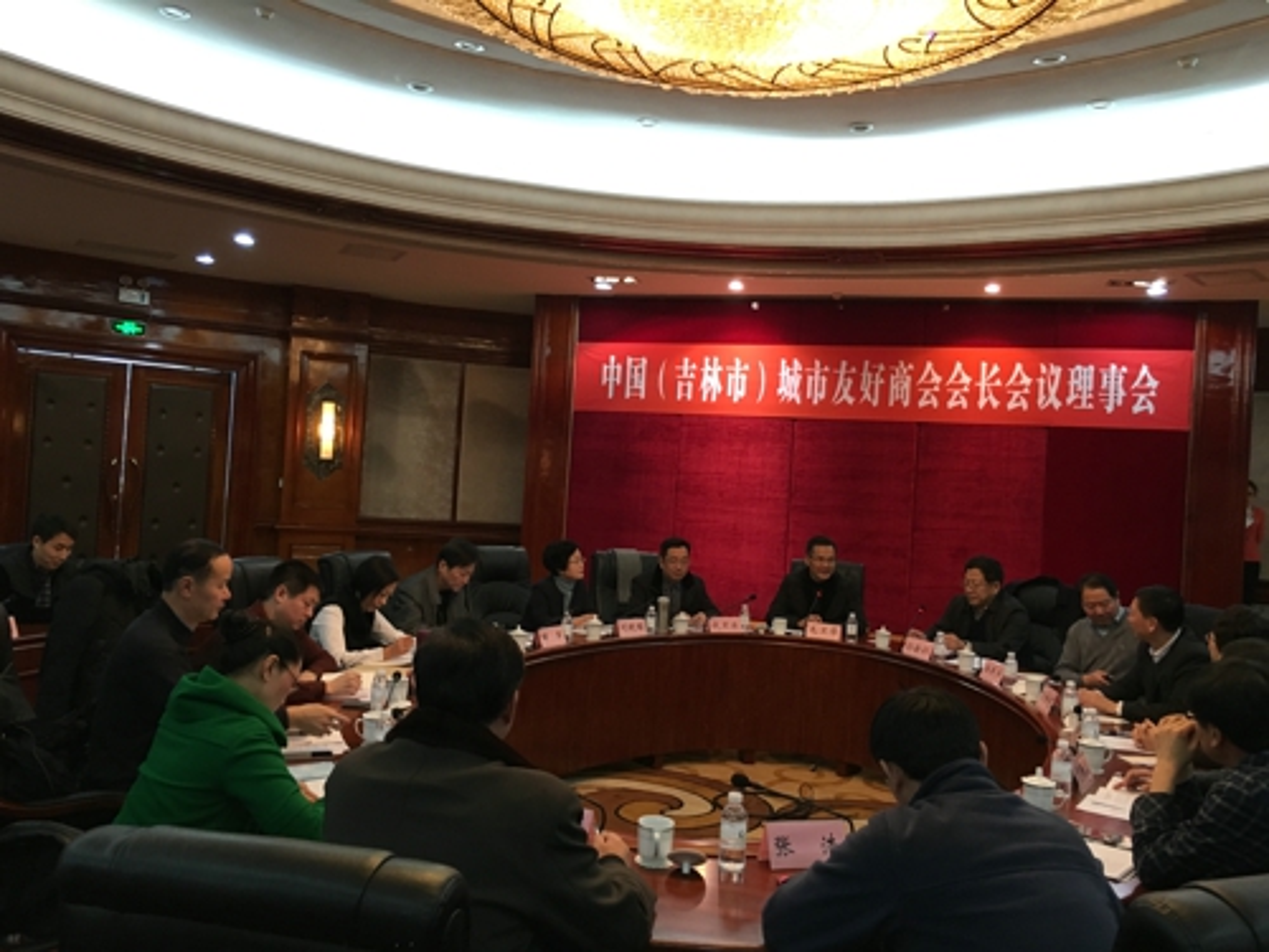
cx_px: 634
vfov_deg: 48.2
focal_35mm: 29
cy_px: 476
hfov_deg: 61.7
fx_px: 1063
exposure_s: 1/33
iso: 200
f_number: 2.2
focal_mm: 4.15
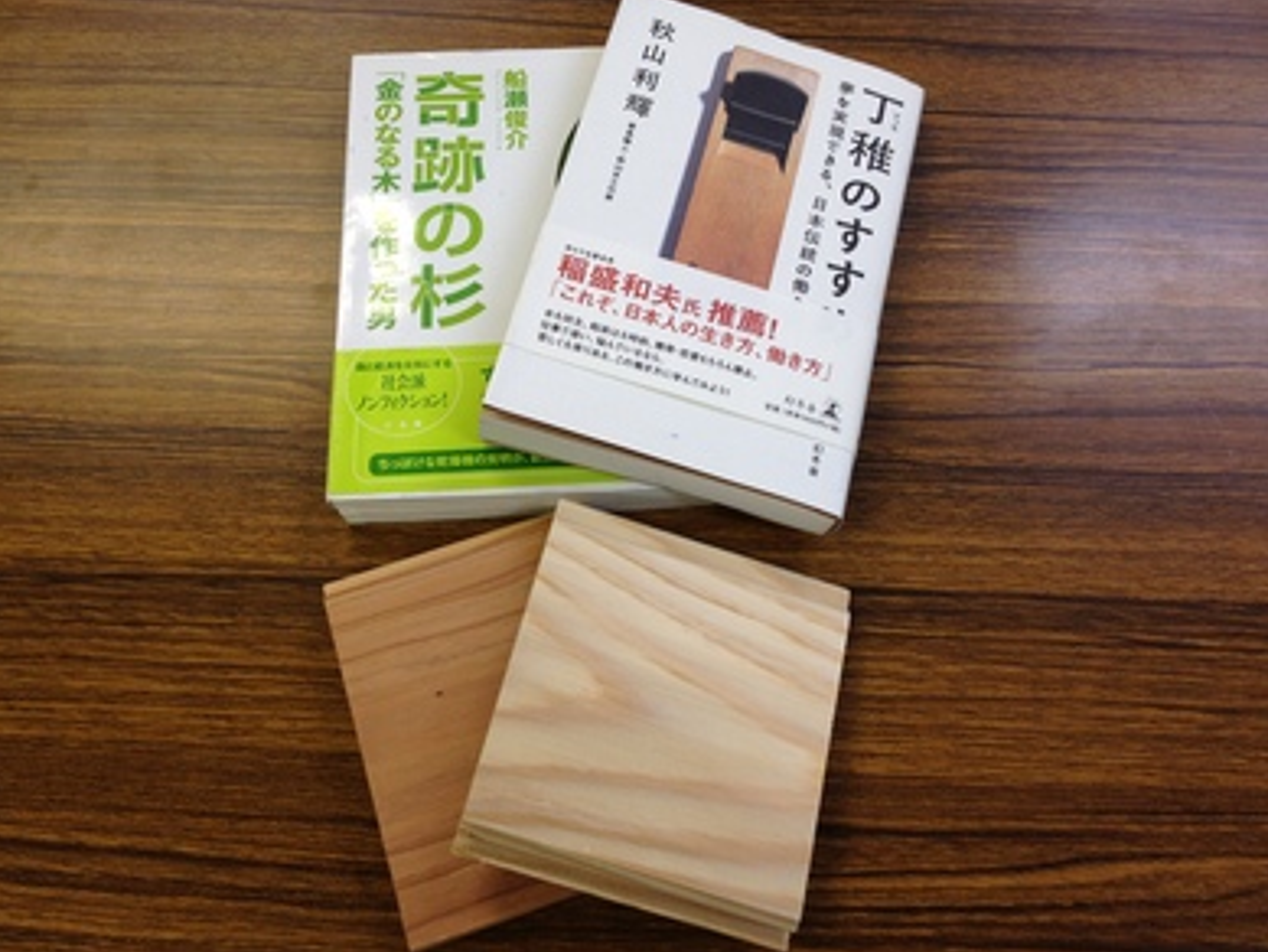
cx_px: 629
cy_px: 466
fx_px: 1319
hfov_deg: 51.3
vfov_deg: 39.7
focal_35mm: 36
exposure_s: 1/40
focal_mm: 4.28
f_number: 2.4
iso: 50
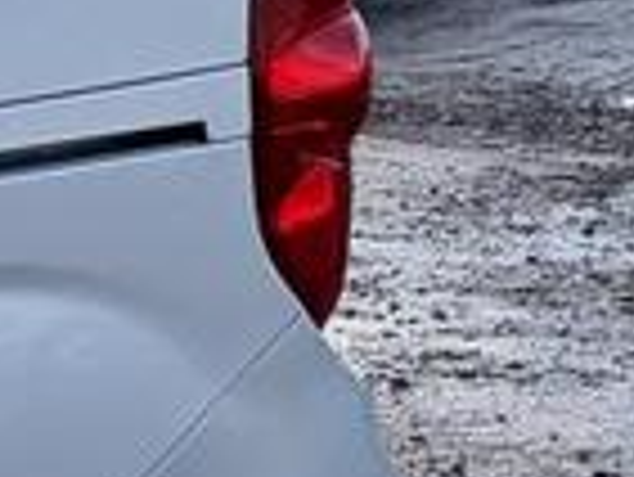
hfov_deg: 11.8
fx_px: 1631
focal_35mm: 89
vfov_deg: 16.6
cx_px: -1232
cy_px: 256
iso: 40
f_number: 2.2
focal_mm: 2.22
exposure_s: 1/271
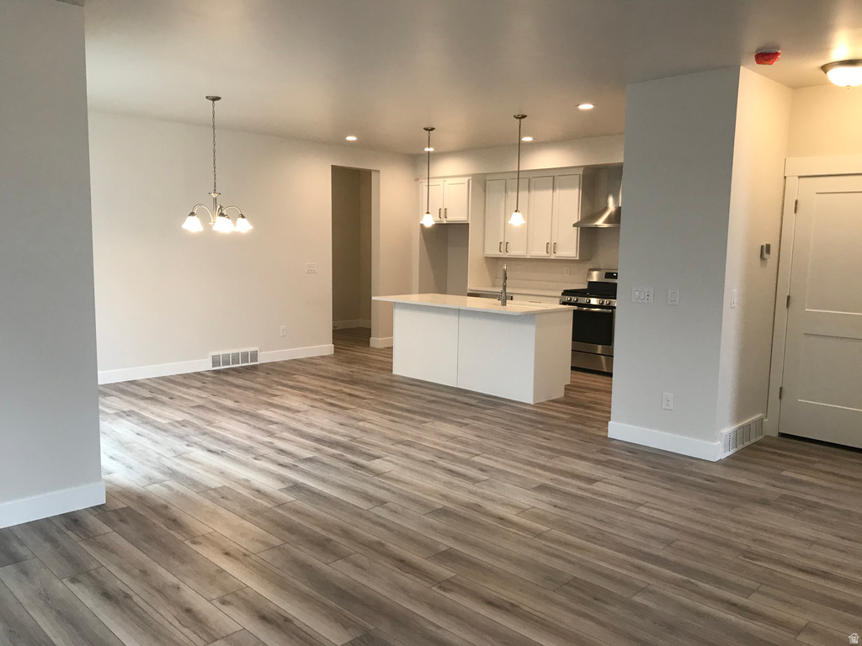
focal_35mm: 28
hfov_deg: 63.4
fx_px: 697
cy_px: 323
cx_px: 431
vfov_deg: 49.7
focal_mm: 3.99
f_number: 1.8
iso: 25
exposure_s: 1/40
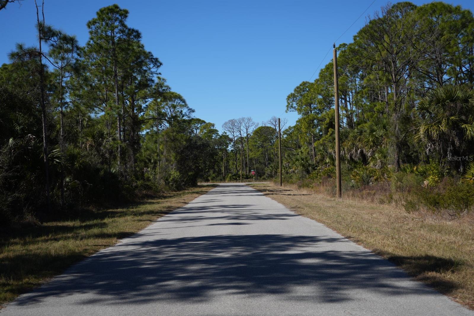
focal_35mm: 43
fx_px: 567
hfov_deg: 45.4
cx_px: 237
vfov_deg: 31.2
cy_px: 158
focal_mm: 43
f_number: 5
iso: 100
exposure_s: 1/1000
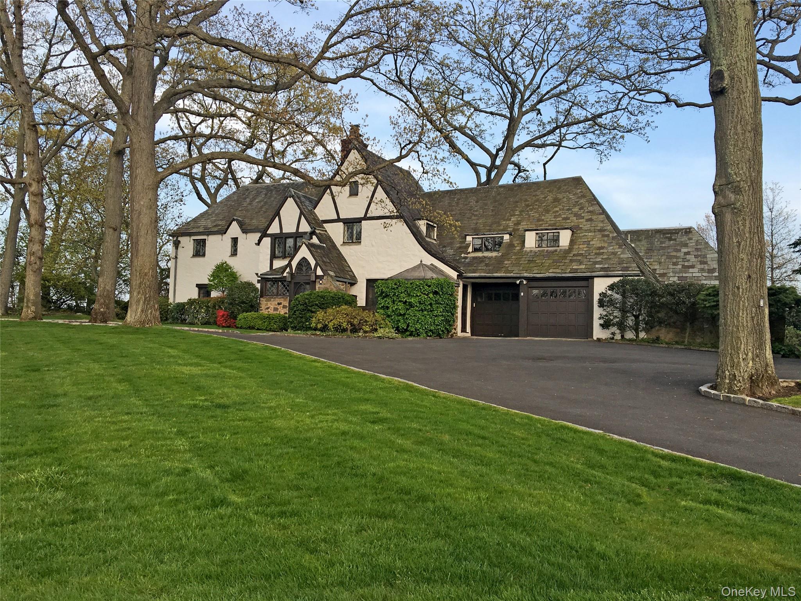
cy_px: 300
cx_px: 400
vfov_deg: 48.2
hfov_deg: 61.7
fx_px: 671
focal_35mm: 29
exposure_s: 1/569
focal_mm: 4.15
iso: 25
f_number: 2.2
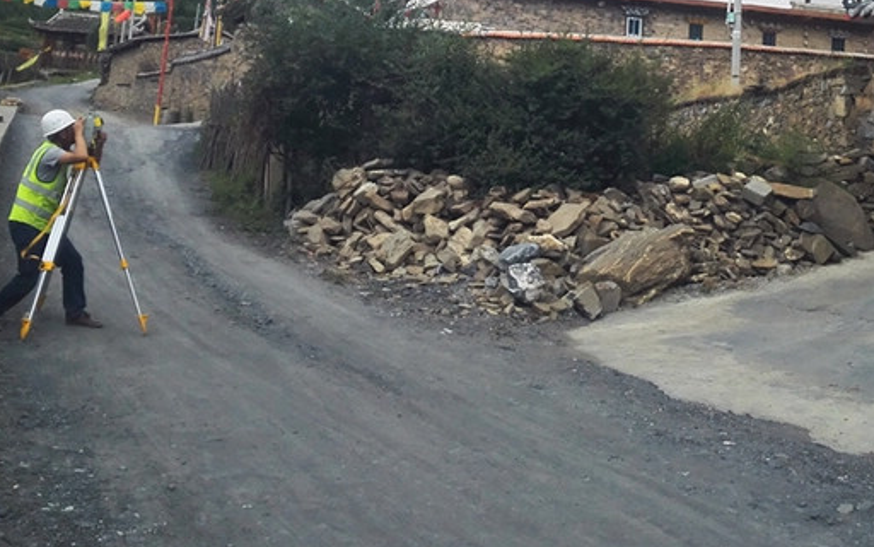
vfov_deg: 23.0
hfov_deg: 37.2
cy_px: -8
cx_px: 570
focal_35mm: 54
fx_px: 1286
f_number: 2
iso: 80
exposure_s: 1/1089
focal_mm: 3.8
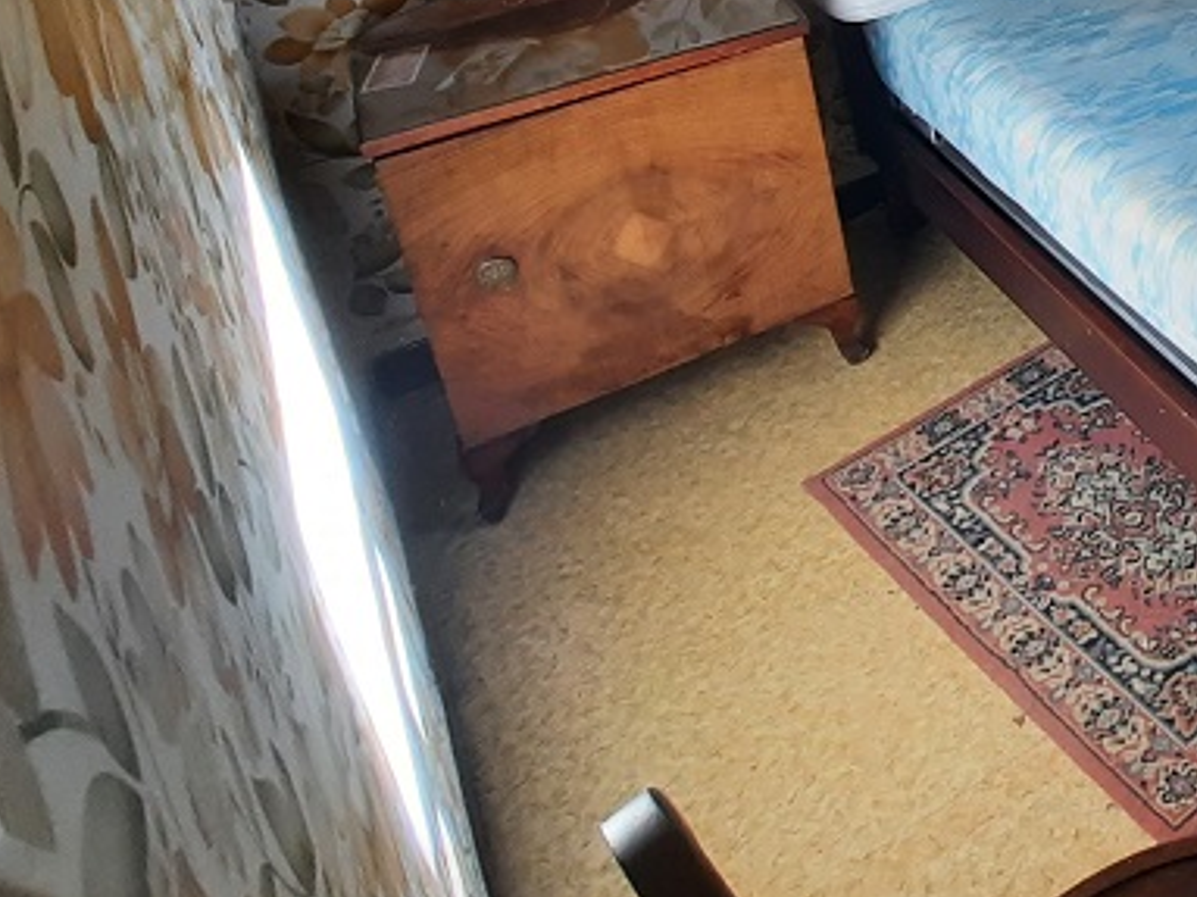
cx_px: 1650
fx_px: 1314
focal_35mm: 38
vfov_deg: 30.7
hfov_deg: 32.4
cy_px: -231
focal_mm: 1.74
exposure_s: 1/50
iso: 64
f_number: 2.2
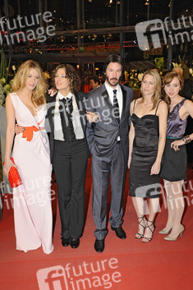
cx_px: 103
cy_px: 154
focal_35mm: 43
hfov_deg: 31.2
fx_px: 346
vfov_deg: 45.4
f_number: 5.6
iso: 800
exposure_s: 1/125
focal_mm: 38
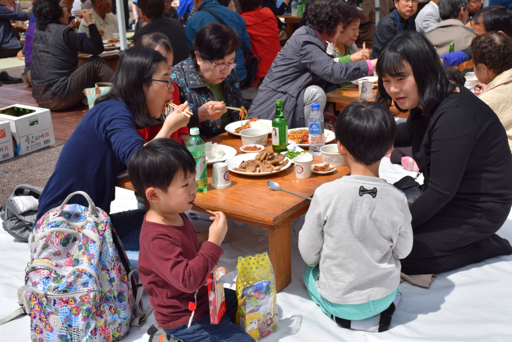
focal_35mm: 48
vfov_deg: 28.1
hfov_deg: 41.1
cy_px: 171
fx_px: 683
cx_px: 256
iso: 200
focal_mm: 32
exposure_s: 1/500
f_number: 11
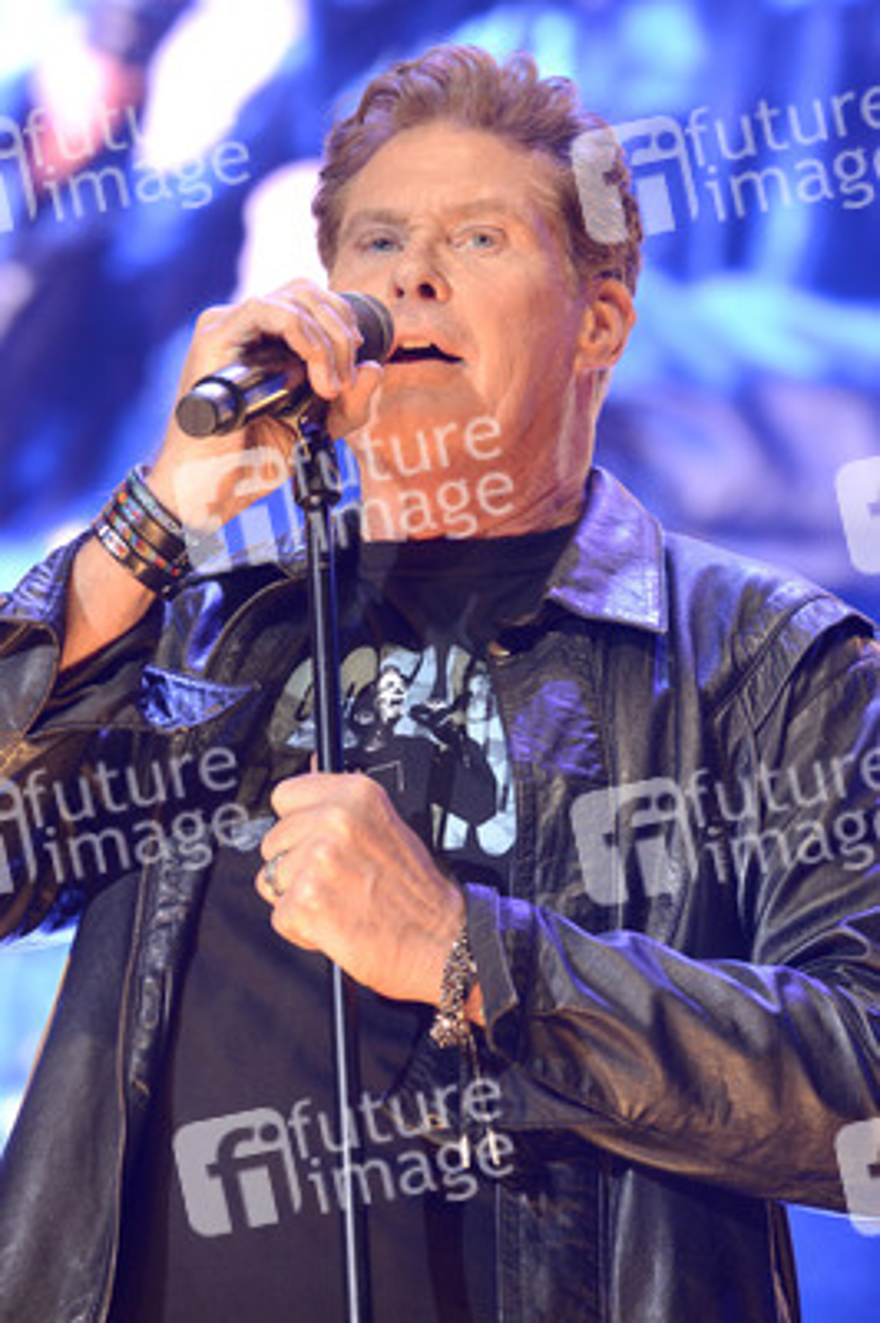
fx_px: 5142
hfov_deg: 9.8
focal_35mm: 140
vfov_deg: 14.7
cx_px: 440
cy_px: 662
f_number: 5
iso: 2500
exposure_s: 1/320
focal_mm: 140
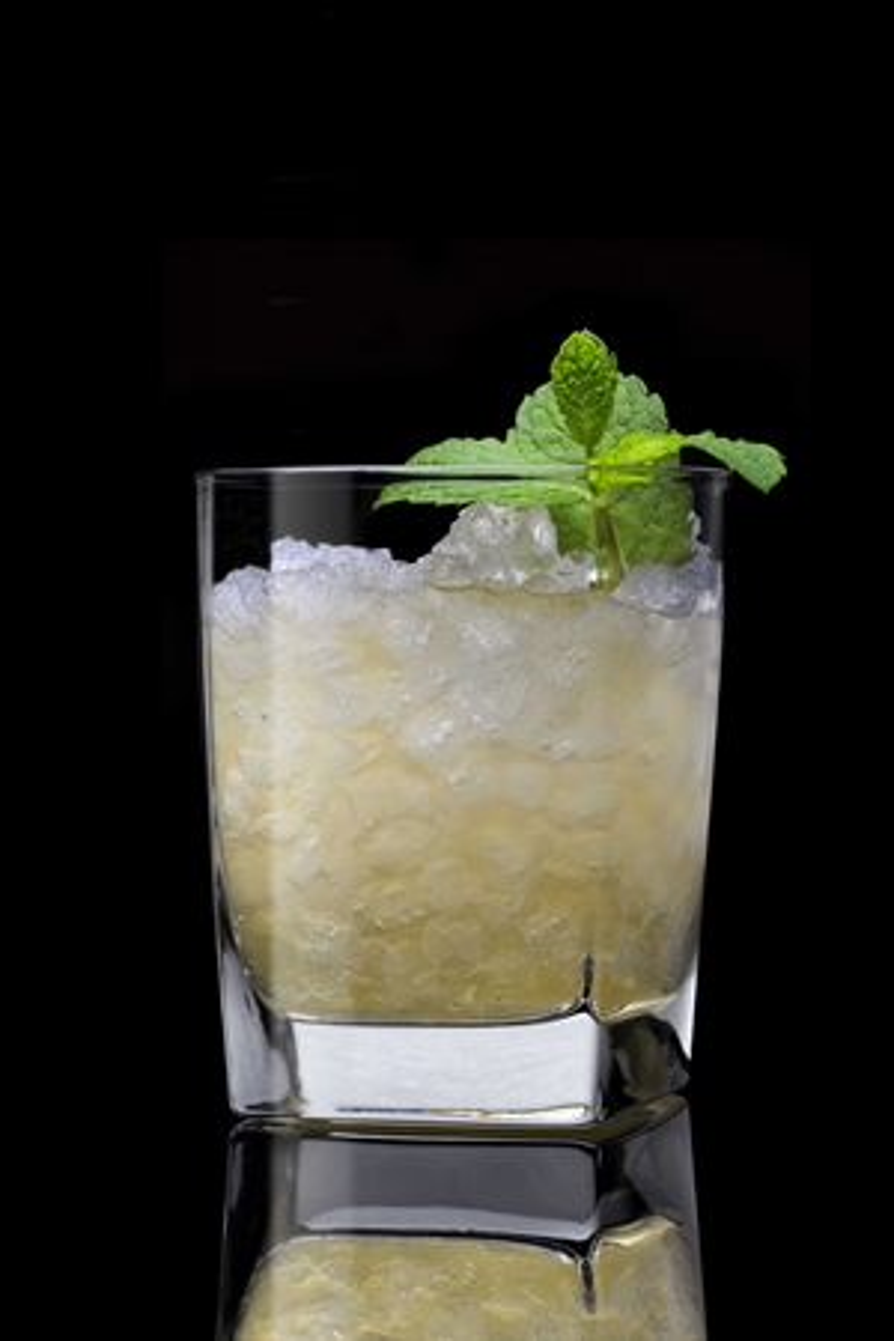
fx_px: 3166
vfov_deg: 23.9
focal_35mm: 85
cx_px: 447
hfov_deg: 16.1
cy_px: 670
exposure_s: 1/320
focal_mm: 85
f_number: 18
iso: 100
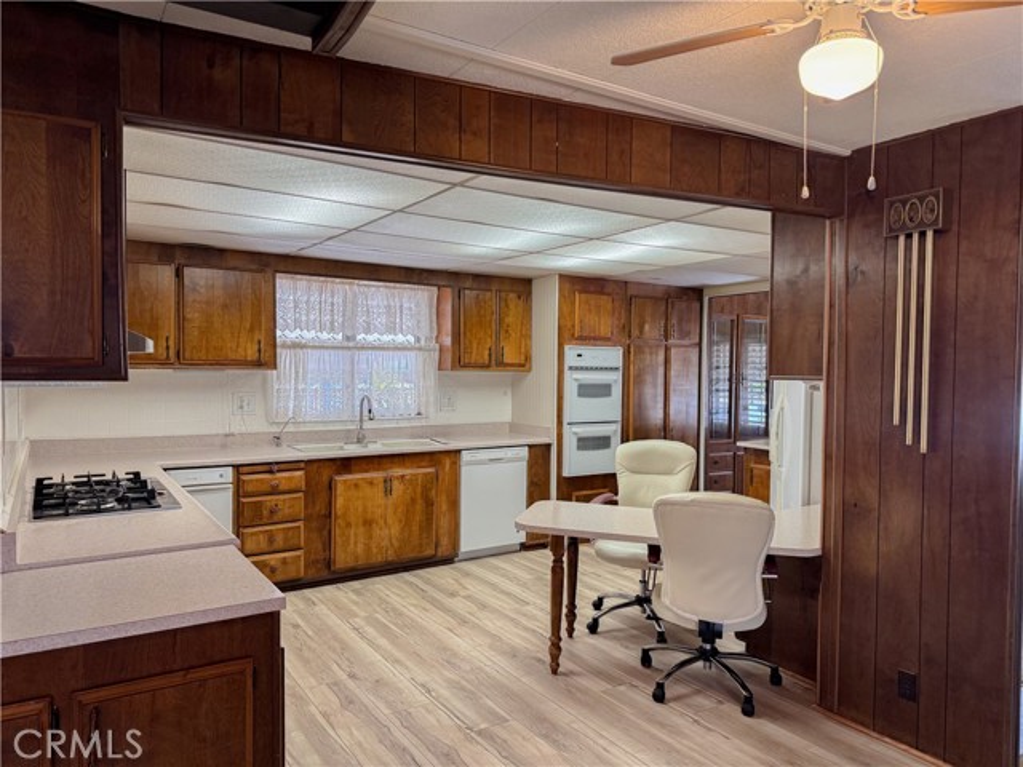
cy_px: 384
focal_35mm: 24
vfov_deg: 56.8
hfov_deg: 71.6
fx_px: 709
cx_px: 512
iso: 160
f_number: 1.8
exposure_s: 1/120
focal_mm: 6.76
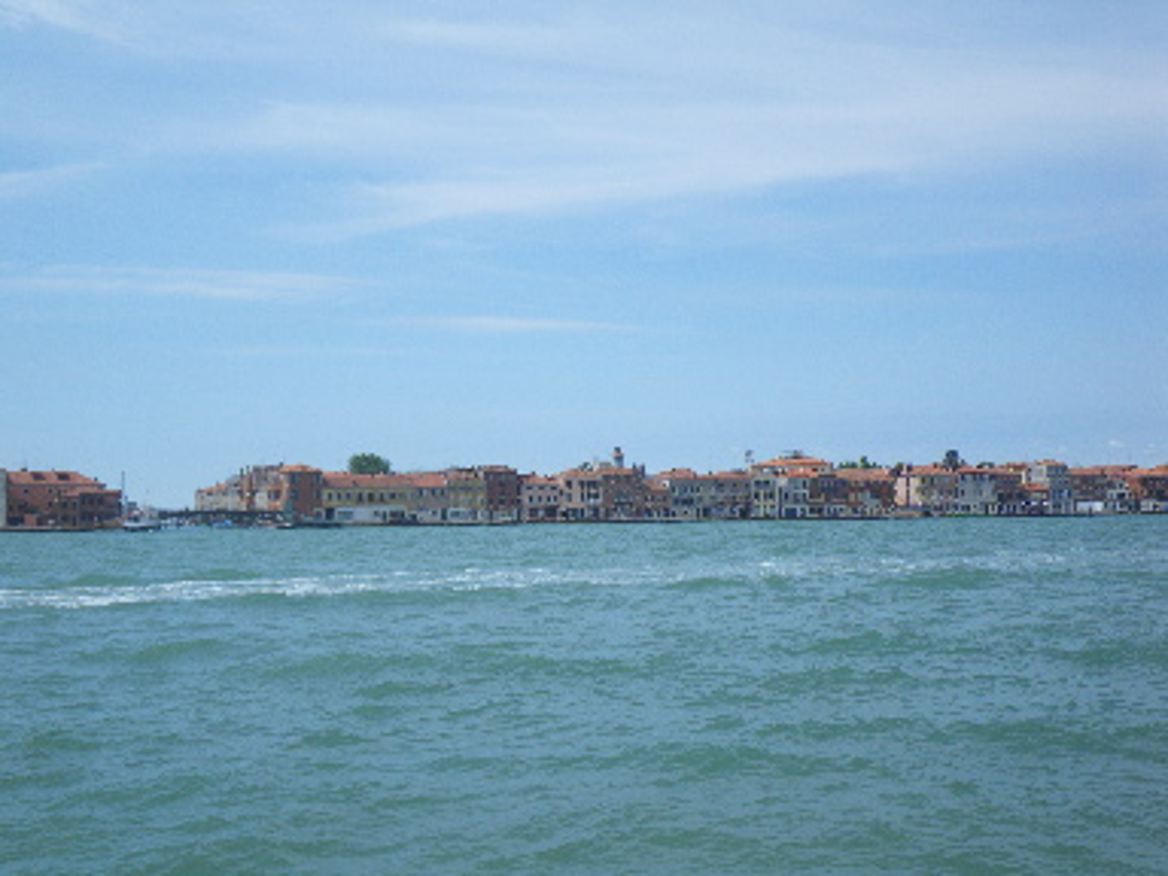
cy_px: 438
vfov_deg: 34.3
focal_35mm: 42
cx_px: 584
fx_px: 1417
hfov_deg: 44.8
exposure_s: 1/320
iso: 50
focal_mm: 7.5
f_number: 5
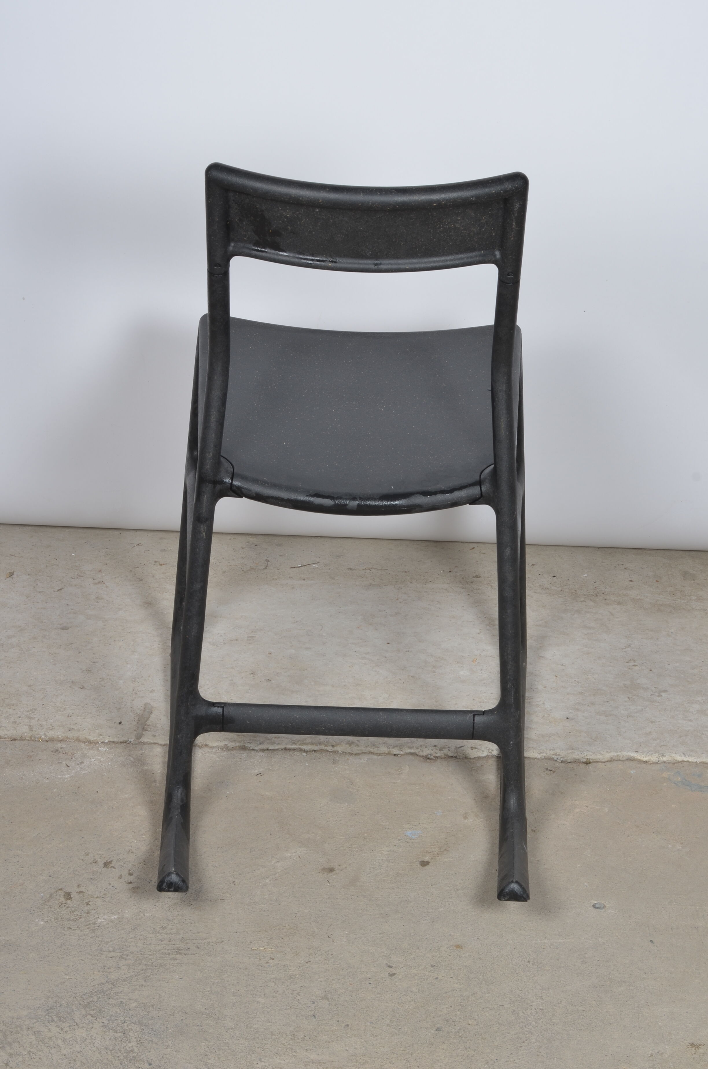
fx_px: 2222
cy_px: 534
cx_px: 354
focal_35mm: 75
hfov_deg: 18.1
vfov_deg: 27.0
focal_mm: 50
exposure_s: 1/125
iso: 100
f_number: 11
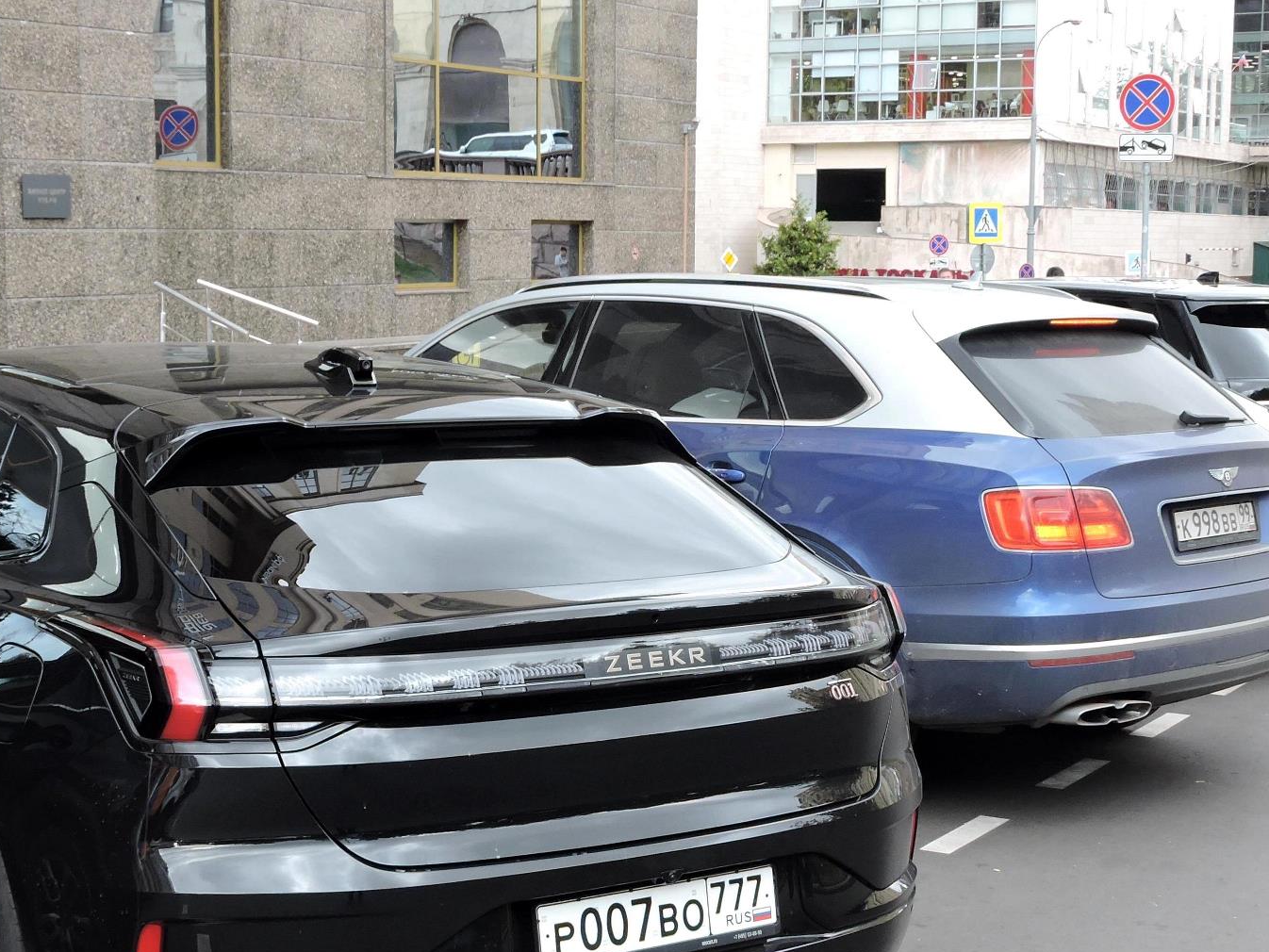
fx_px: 1907
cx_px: 477
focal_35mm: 52
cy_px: 495
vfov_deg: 28.0
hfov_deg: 36.6
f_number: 3.8
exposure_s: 1/30
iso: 100
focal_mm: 6.3
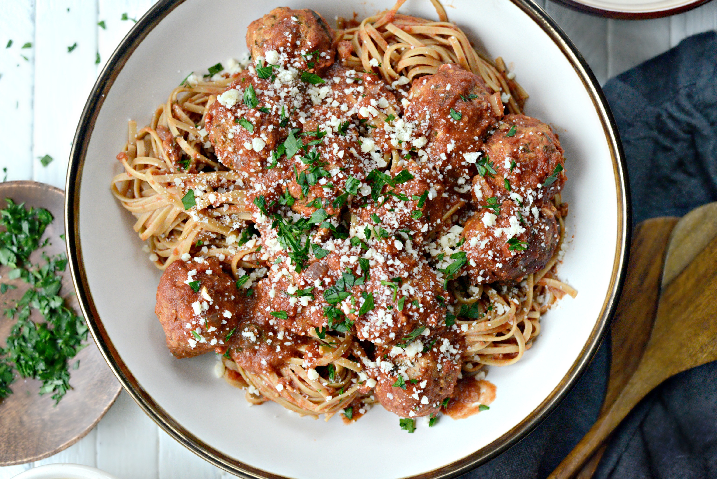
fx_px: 996
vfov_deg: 27.0
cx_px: 358
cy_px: 240
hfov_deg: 39.6
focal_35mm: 50
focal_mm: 50
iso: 3200
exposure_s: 1/640
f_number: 4.5
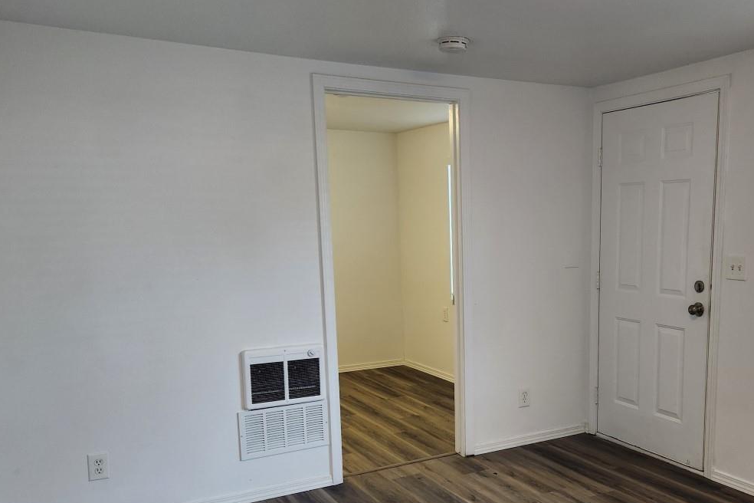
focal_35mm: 35
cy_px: 340
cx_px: 499
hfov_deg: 53.4
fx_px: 733
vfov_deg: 37.4
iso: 160
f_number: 1.8
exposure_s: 1/120
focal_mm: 5.4
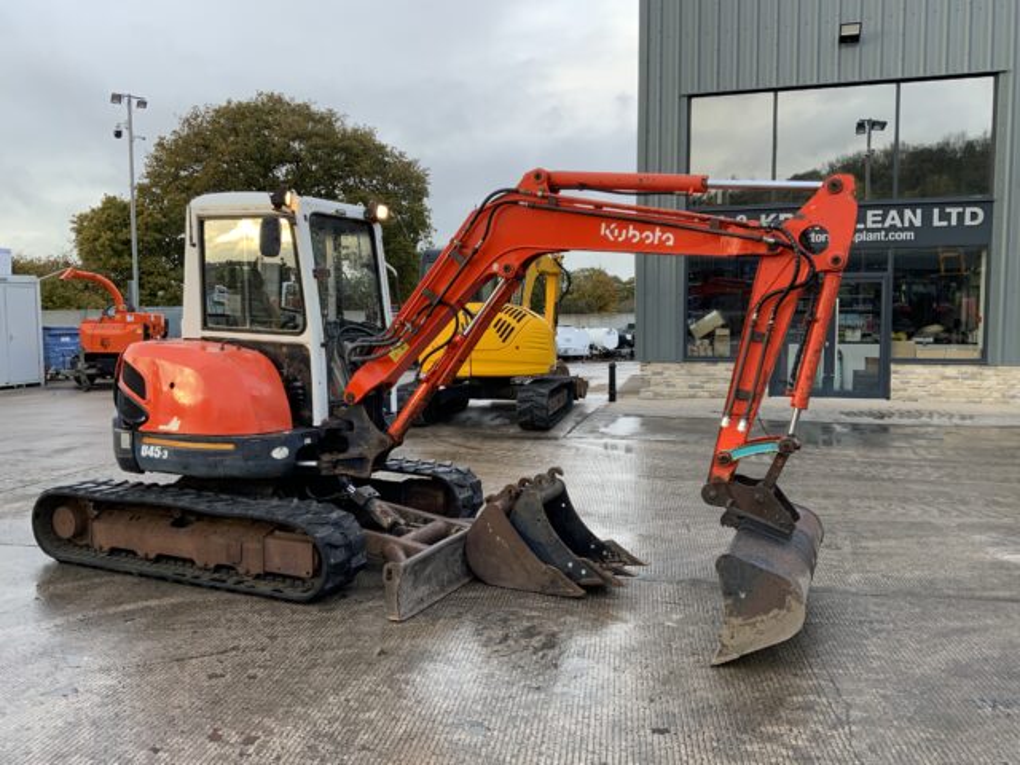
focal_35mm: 29
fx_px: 855
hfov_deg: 61.7
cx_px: 510
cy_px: 382
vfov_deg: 48.2
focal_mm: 3
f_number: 1.8
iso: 25
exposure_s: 1/122
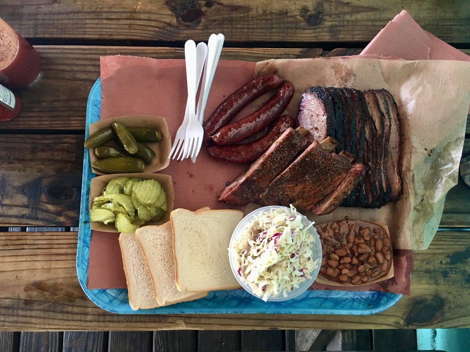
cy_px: 176
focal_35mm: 29
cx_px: 235
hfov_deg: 61.7
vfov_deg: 48.2
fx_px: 394
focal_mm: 4.15
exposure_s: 1/30
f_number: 2.2
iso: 160
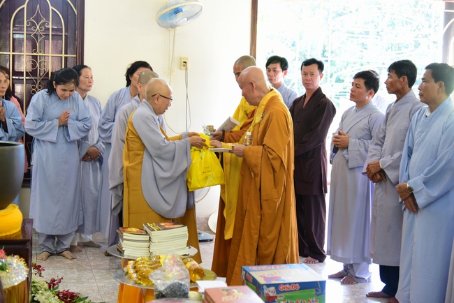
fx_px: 694
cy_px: 152
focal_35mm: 55
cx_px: 227
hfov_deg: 36.2
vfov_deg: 24.6
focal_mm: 55
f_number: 4
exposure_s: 1/40
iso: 1600
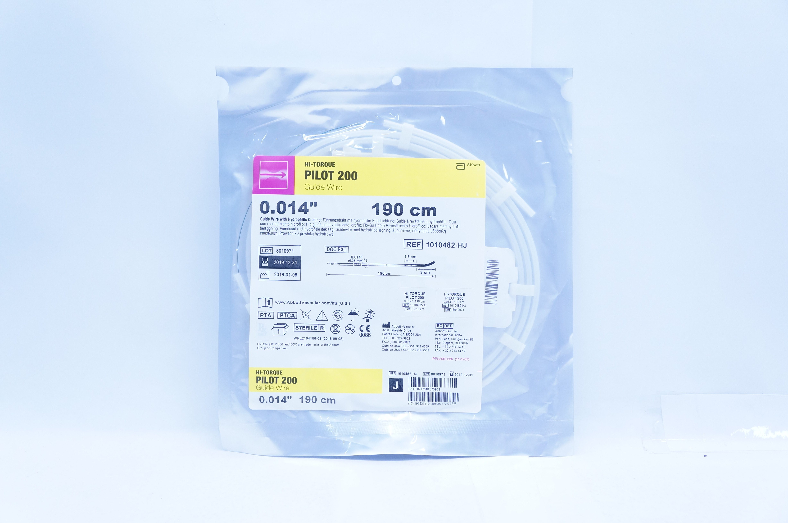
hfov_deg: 53.2
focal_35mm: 36
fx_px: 787
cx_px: 394
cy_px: 262
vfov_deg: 36.8
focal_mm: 24
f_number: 4
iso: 800
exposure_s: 1/200
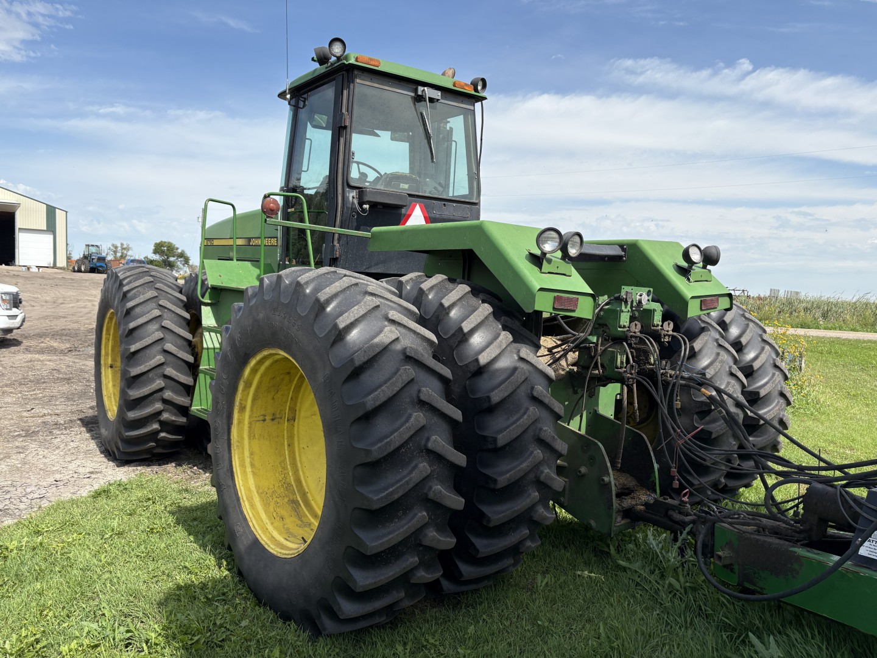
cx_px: 438
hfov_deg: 67.3
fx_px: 659
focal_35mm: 26
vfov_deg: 53.1
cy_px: 329
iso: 50
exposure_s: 1/2865
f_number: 1.6
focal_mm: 5.96
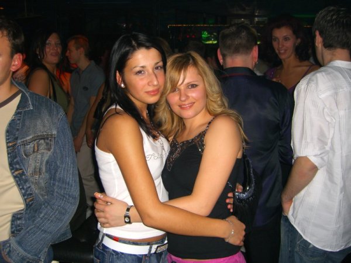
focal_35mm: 38
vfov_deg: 37.7
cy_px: 132
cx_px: 176
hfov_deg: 49.0
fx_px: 385
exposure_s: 1/60
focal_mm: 7.9
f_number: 2.8
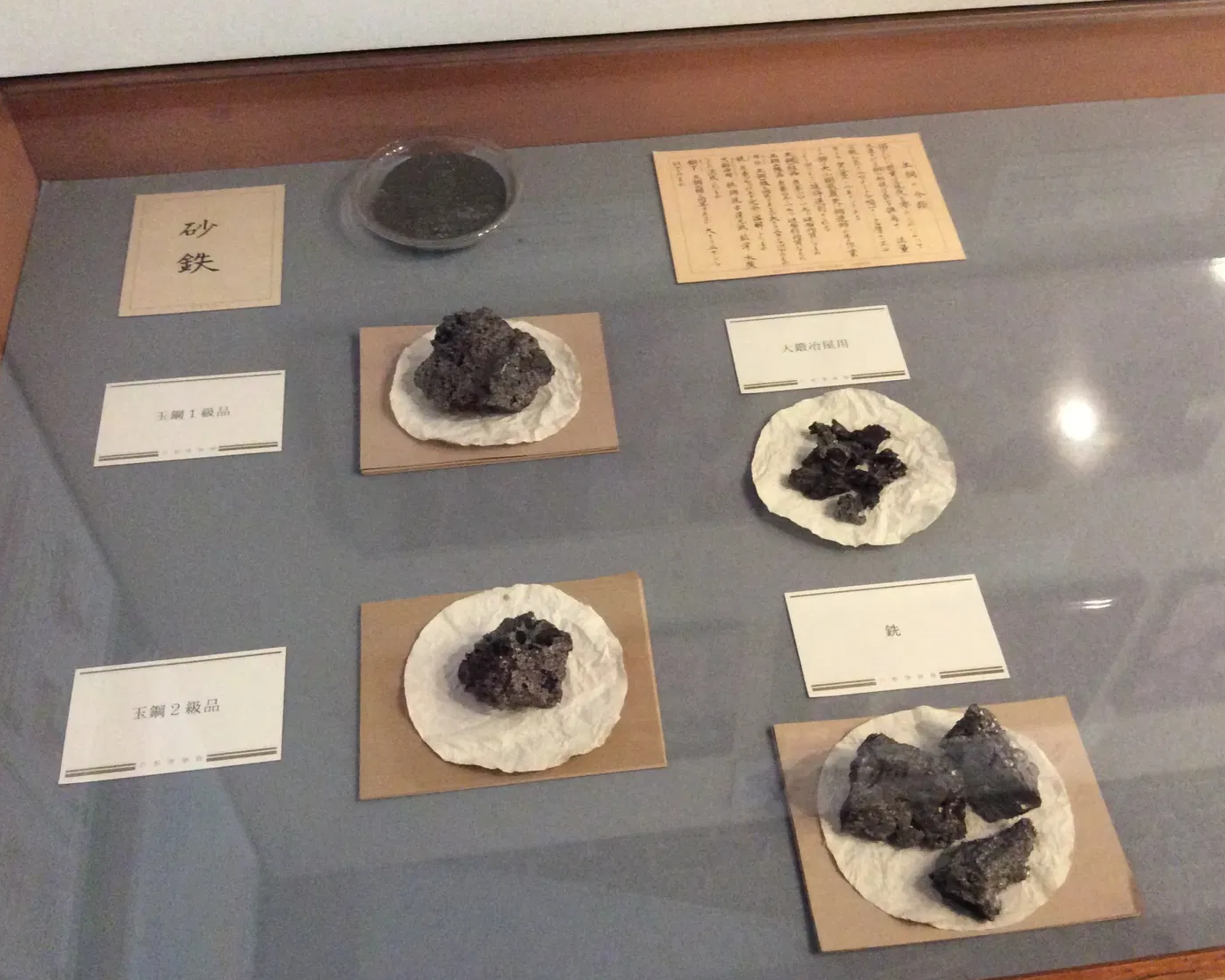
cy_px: 505
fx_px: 1305
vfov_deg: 41.2
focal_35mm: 36
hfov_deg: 50.2
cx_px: 648
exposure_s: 1/25
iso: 320
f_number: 2.4
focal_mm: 3.3
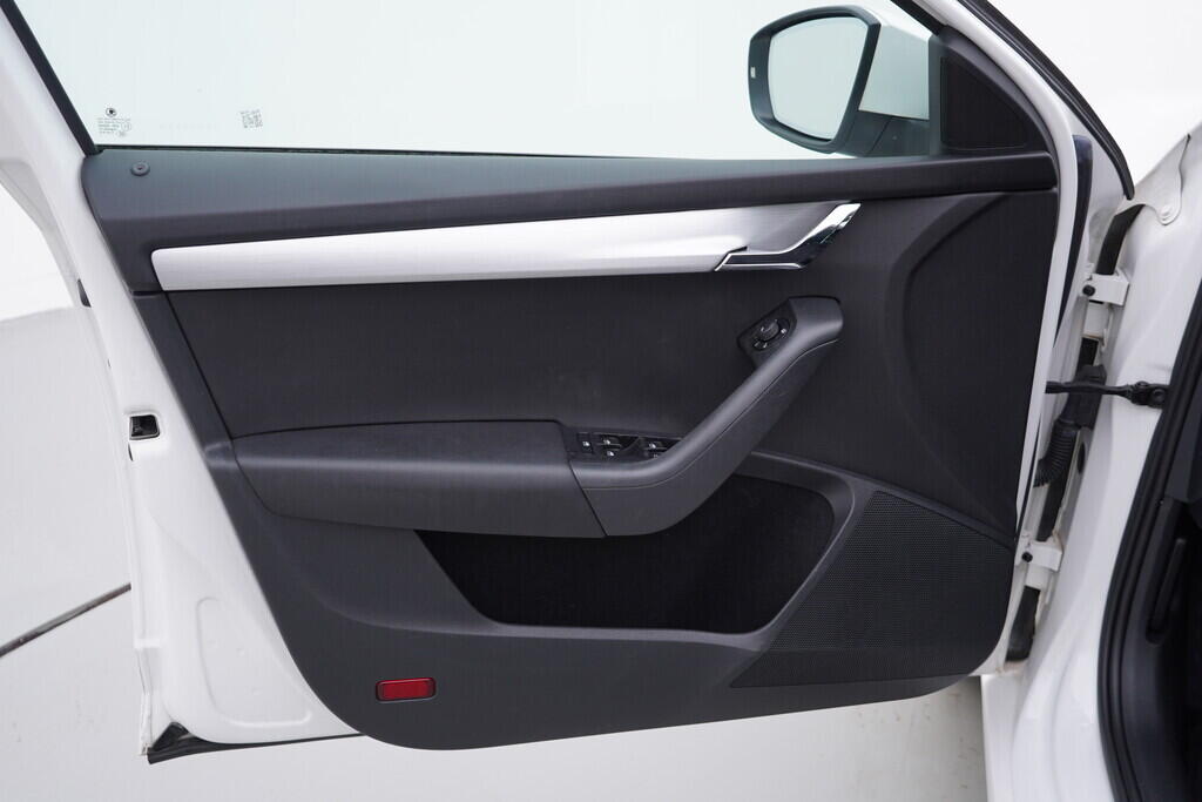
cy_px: 401
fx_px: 1202
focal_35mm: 36
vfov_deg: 36.9
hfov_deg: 53.1
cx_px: 601
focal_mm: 24
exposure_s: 1/50
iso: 125
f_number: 3.2
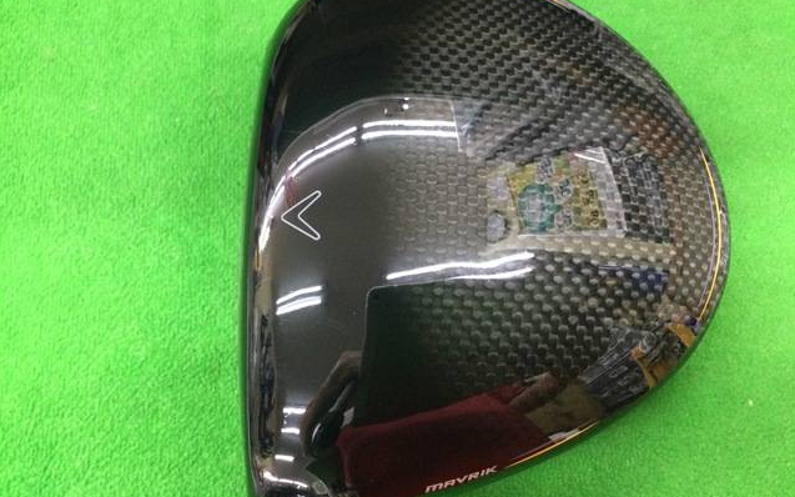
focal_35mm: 33
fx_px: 715
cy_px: 246
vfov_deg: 38.3
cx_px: 398
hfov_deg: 58.1
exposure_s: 1/17
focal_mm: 3.3
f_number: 2.4
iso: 200
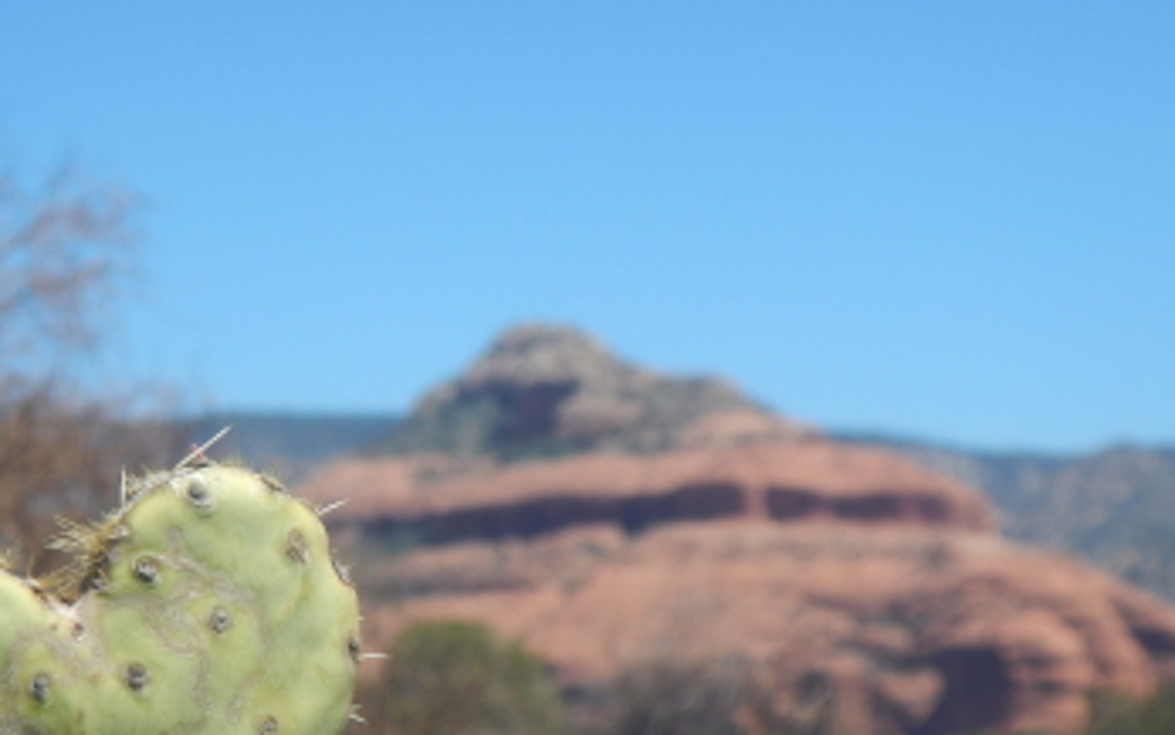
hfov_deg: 11.9
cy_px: 501
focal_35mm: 176
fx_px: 5637
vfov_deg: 7.5
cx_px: 532
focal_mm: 22.9
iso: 125
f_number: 4.7
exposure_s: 1/800
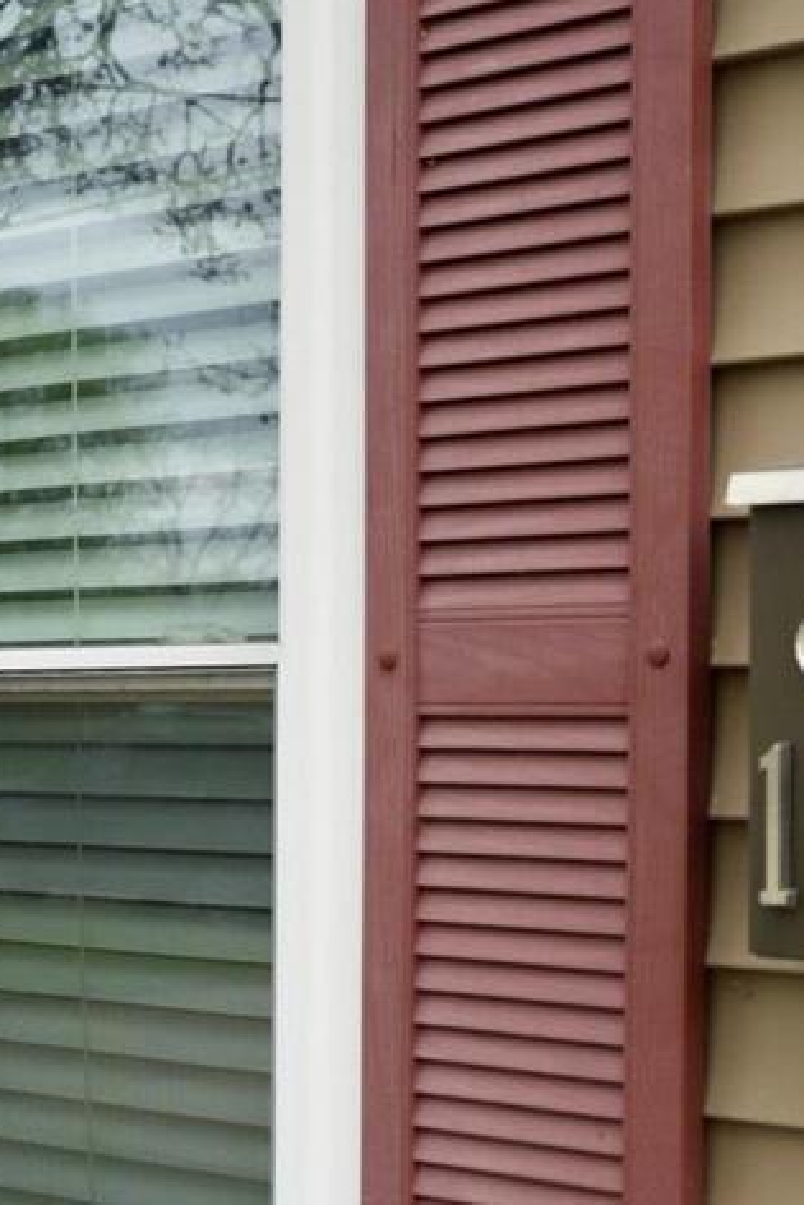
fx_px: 2377
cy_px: 789
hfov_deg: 18.9
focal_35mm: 71
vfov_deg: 28.3
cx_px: 698
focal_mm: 31
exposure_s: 1/160
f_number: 4
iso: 100
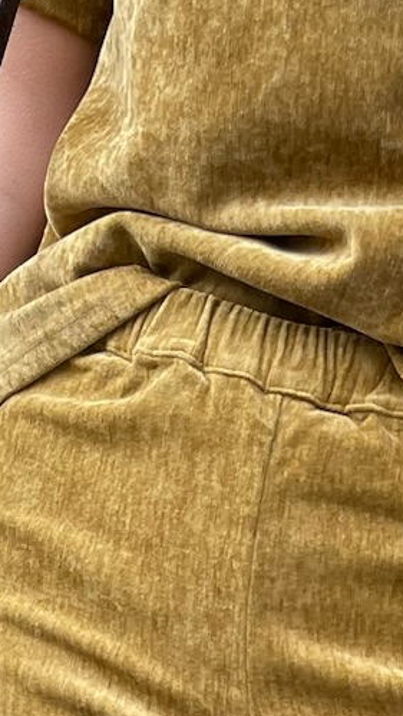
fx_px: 2205
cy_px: 1263
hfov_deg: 10.4
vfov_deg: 15.9
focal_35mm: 116
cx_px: 400
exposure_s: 1/121
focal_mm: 5.1
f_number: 1.6
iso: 64
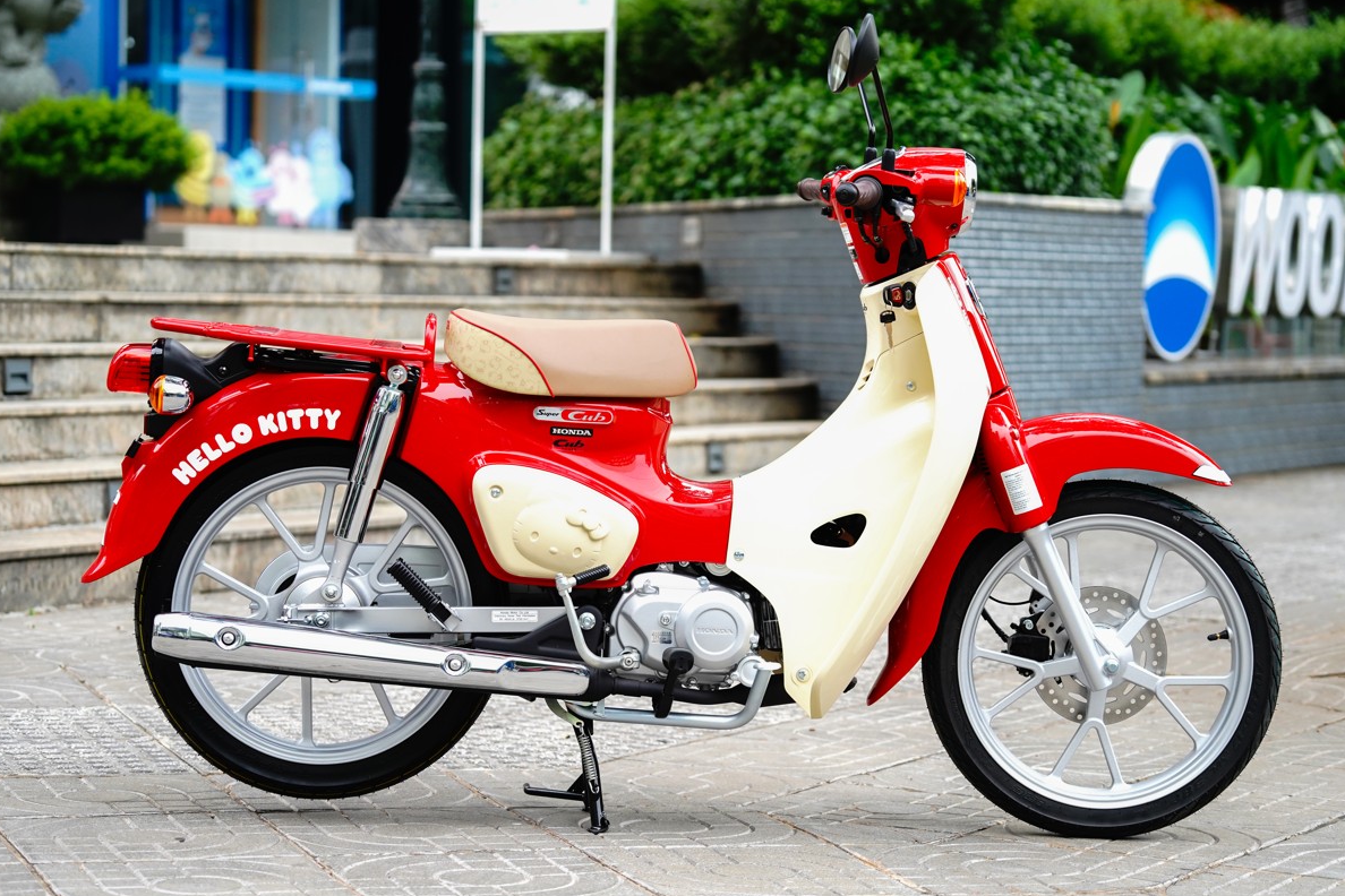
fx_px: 3848
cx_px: 668
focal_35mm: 103
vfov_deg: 13.3
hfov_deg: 19.8
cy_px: 449
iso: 1250
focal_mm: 102
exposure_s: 1/250
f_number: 4
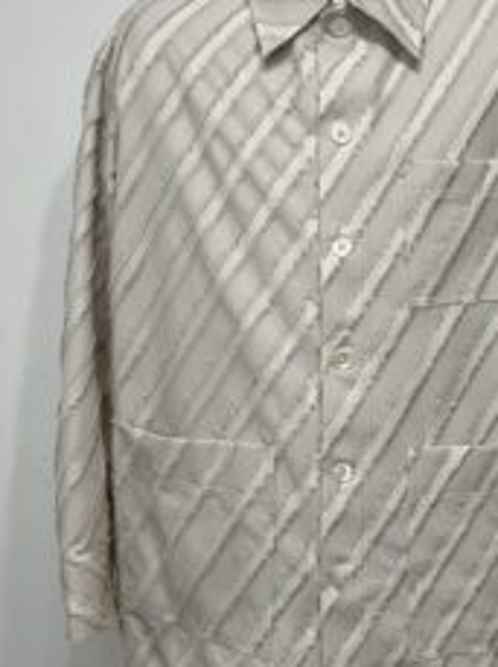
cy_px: 280
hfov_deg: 29.2
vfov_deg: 38.9
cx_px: 361
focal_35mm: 49
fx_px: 943
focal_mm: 3.99
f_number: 1.8
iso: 64
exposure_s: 1/50
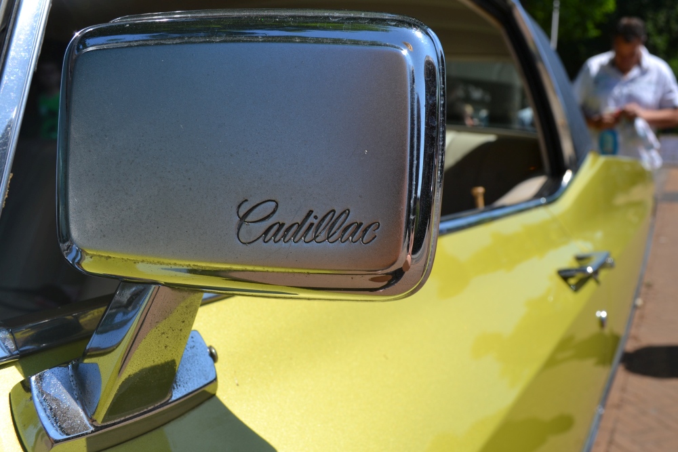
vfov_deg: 43.6
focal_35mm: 30
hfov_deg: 61.9
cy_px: 226
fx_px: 565
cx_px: 339
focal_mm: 20
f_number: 8
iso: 100
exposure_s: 1/250
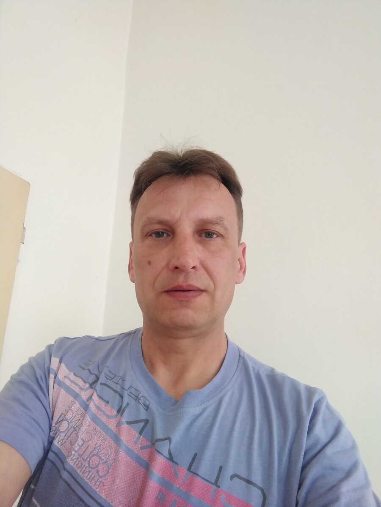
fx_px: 411
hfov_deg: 49.7
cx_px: 190
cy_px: 254
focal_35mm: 28
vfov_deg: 63.4
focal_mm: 2.96
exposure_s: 1/60
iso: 138
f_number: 2
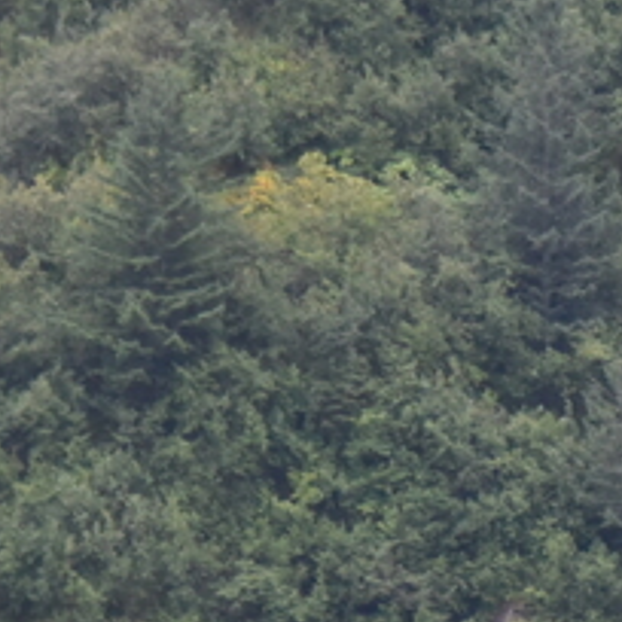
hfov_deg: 2.3
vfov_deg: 2.3
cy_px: -171
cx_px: 1305
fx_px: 15735
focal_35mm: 774
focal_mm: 145
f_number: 5.6
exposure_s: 1/320
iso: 2000
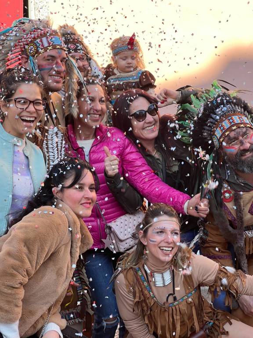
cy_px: 169
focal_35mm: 77
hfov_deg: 19.1
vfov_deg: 25.3
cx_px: 126
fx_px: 750
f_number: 2.8
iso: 32
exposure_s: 1/115
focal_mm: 9
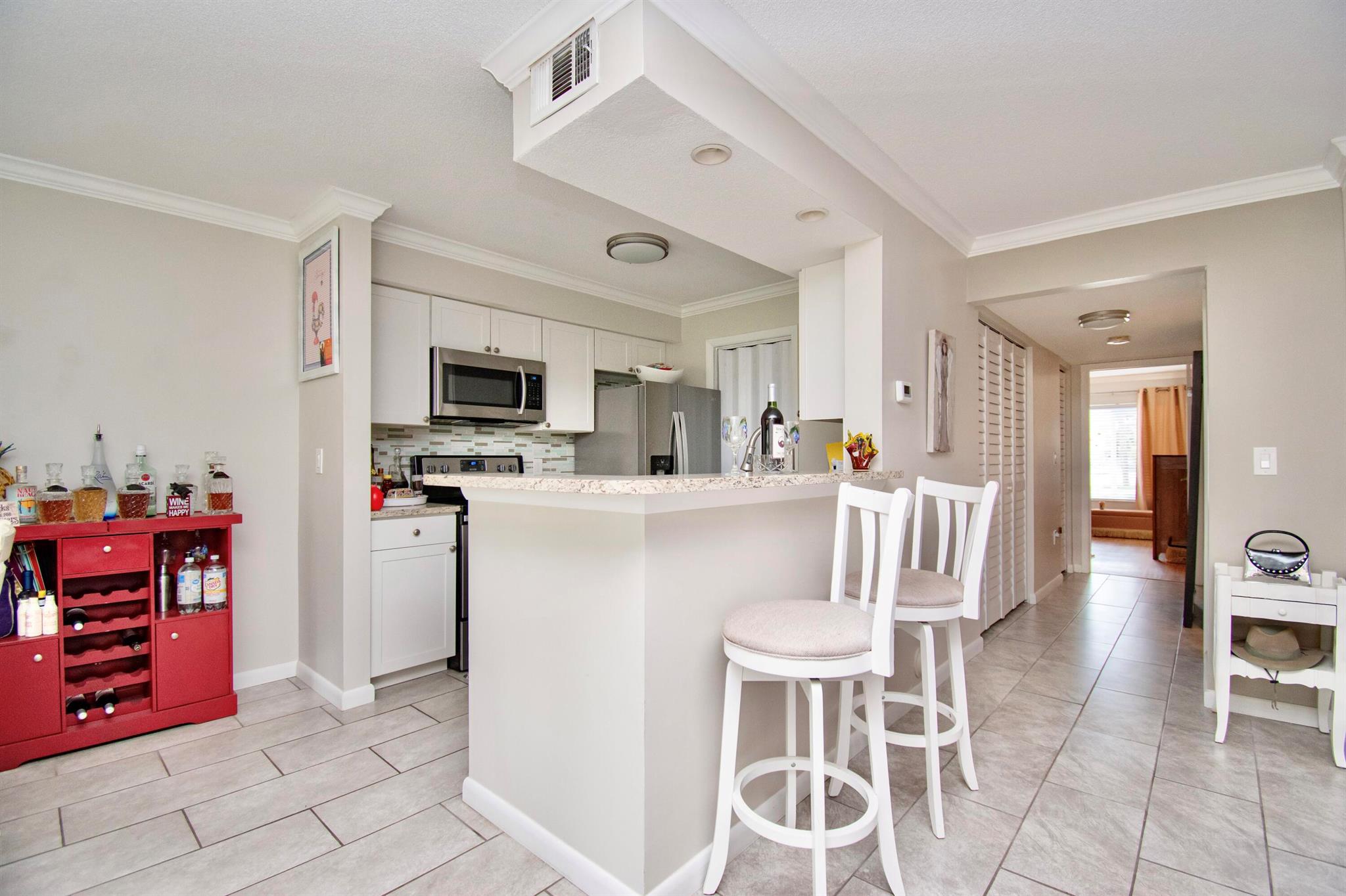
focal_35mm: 15
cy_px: 448
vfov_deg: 77.3
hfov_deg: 100.4
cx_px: 673
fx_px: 561
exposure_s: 1/80
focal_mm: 10
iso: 800
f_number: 4.5
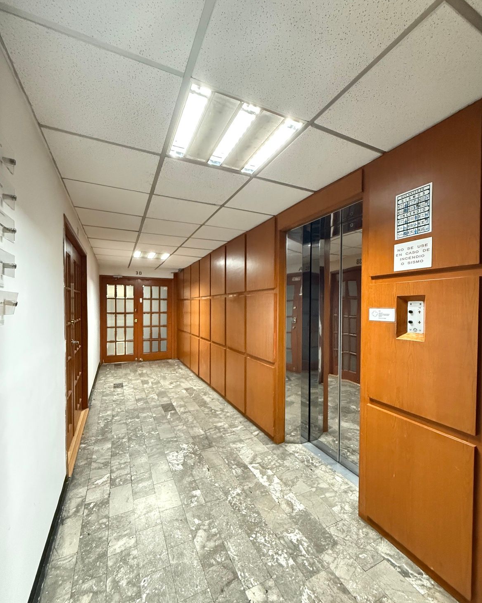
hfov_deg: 84.0
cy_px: 313
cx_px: 248
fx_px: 268
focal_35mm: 15
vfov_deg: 96.8
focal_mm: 2.22
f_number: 2.2
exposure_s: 1/60
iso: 1000
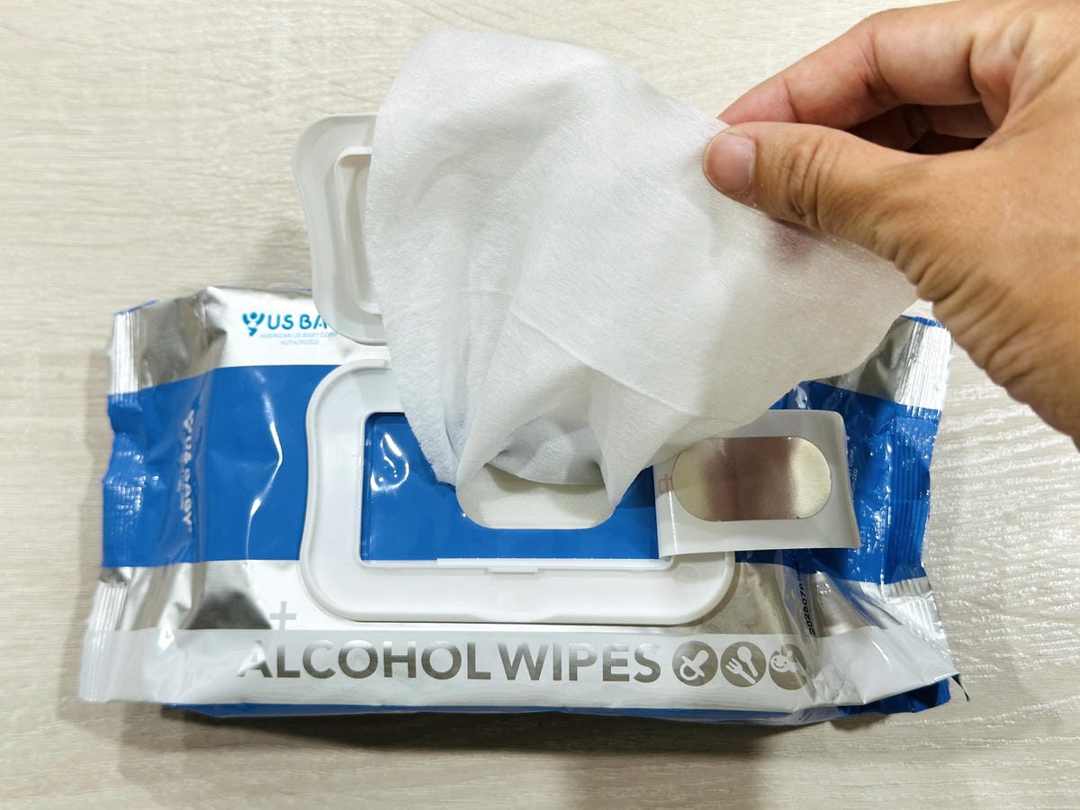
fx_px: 1498
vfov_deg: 30.3
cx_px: 540
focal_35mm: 48
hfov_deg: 39.7
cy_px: 405
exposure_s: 1/60
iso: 80
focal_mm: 6.86
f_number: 1.78
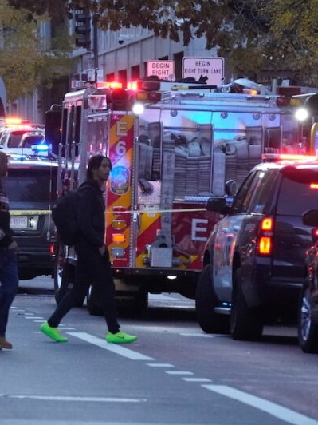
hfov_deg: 2.8
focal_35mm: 530
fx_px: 6492
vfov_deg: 3.7
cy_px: 203
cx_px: -22
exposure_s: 1/3200
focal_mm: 191
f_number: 5
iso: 5000
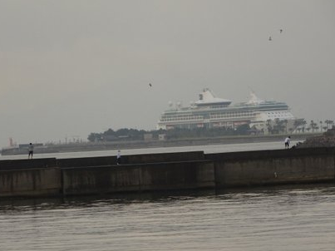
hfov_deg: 6.1
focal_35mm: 323
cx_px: 167
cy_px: 108
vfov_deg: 4.6
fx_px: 3125
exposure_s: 1/250
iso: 200
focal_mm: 46.32
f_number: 6.3
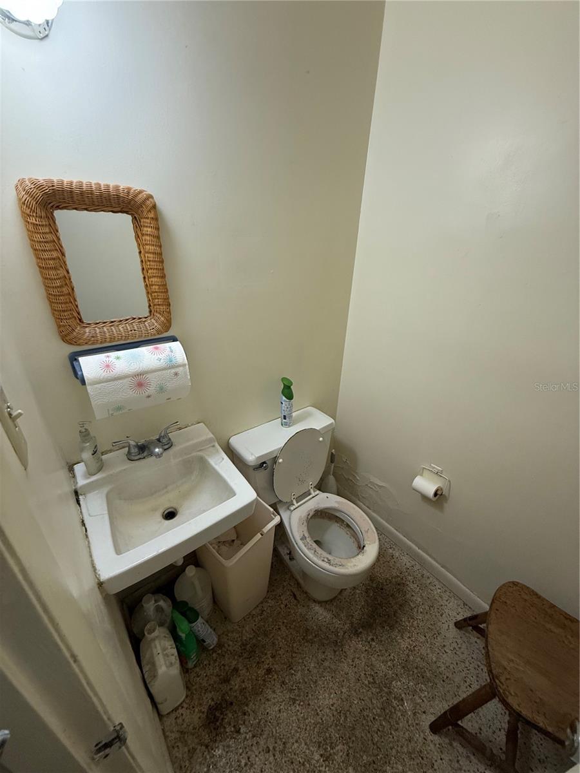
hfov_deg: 85.7
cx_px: 290
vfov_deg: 102.1
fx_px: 313
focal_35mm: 14
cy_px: 386
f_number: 2.2
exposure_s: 1/60
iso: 250
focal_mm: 2.22
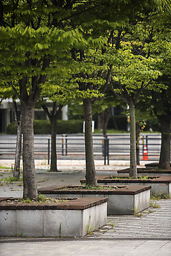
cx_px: 86
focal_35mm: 180
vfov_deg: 11.4
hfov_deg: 7.6
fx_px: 1281
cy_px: 128
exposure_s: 1/400
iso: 200
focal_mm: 180
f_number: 2.8
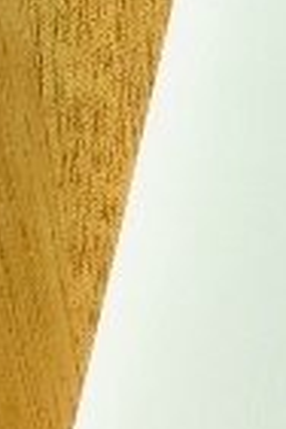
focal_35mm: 164
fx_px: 1954
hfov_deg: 7.6
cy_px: 207
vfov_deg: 12.5
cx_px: 779
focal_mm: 4.15
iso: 25
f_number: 2.2
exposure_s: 1/1350
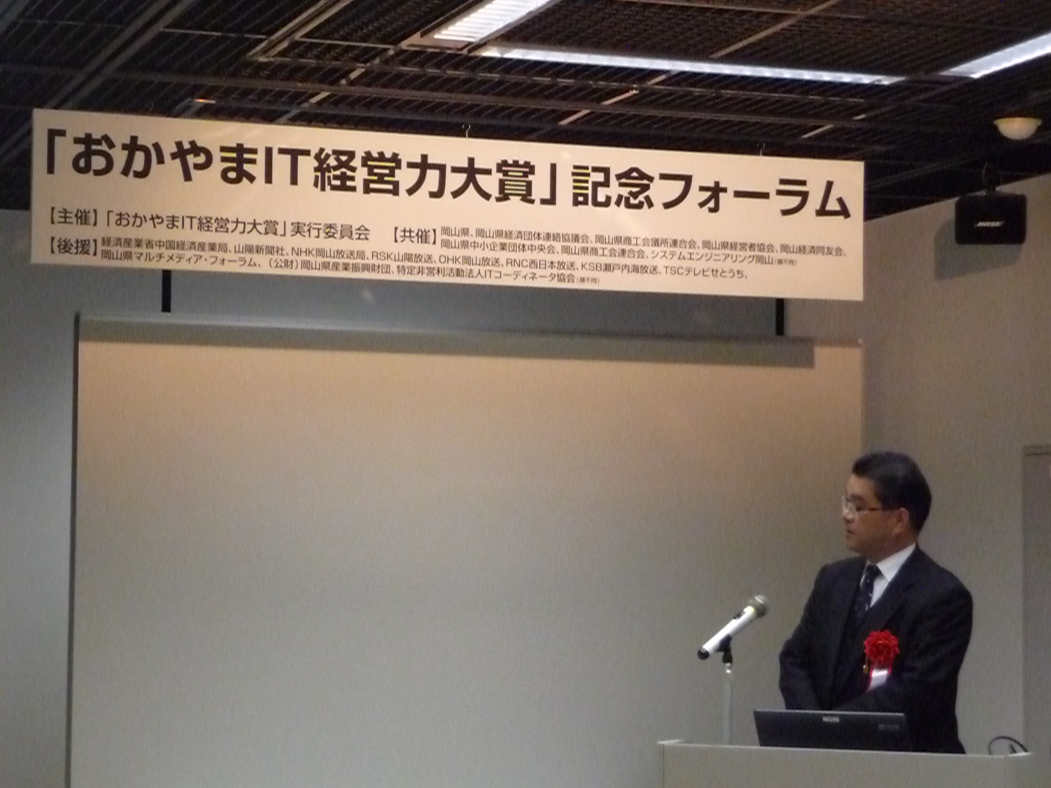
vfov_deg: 14.4
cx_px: 526
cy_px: 394
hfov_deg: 19.1
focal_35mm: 103
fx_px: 3127
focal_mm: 17.5
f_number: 4.7
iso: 1600
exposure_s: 1/50
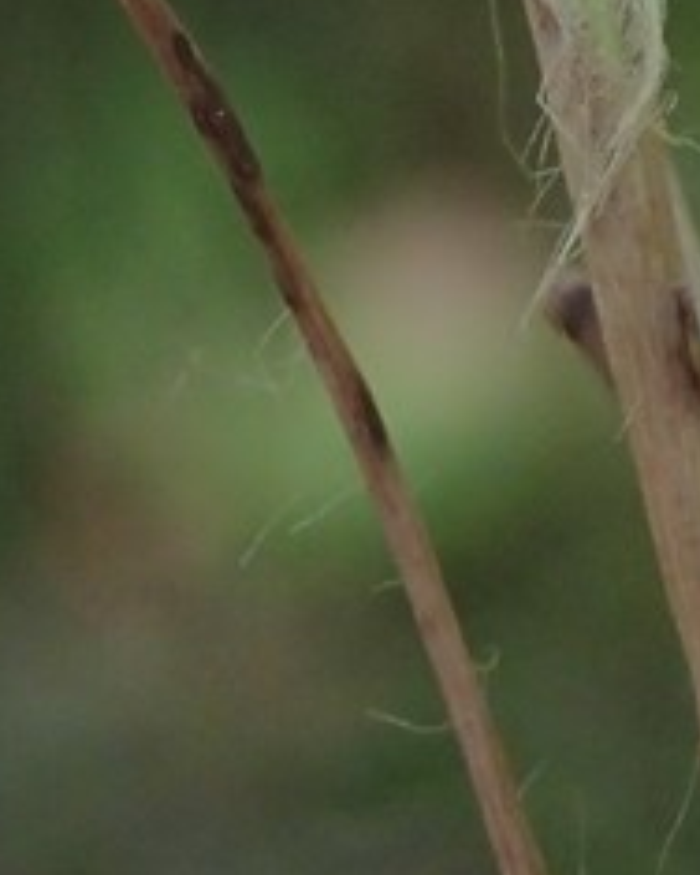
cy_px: -432
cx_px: 1396
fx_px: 8157
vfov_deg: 6.1
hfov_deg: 4.8
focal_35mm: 315
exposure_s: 1/320
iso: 400
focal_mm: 13.47
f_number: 4.2
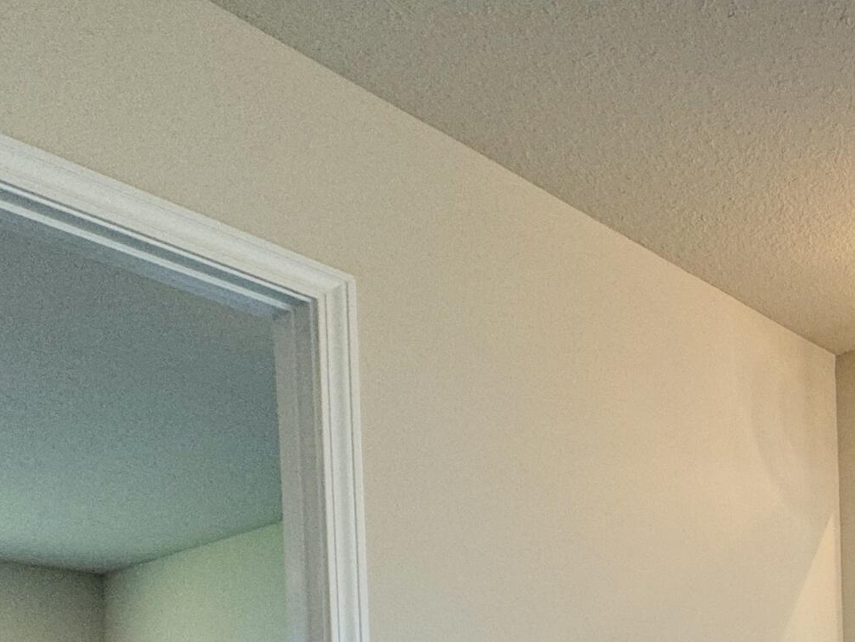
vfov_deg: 28.3
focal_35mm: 42
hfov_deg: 36.2
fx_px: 1037
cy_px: 831
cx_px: 993
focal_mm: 2.22
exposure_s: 1/120
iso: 100
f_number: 2.2
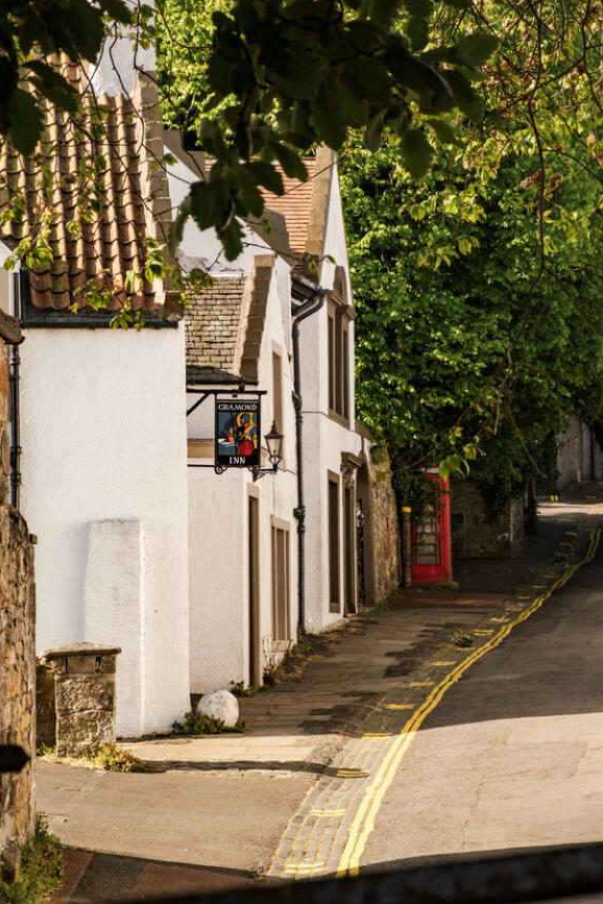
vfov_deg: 20.8
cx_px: 325
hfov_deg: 14.0
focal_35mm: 98
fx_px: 2462
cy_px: 382
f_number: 7.1
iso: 200
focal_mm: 55
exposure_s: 1/800
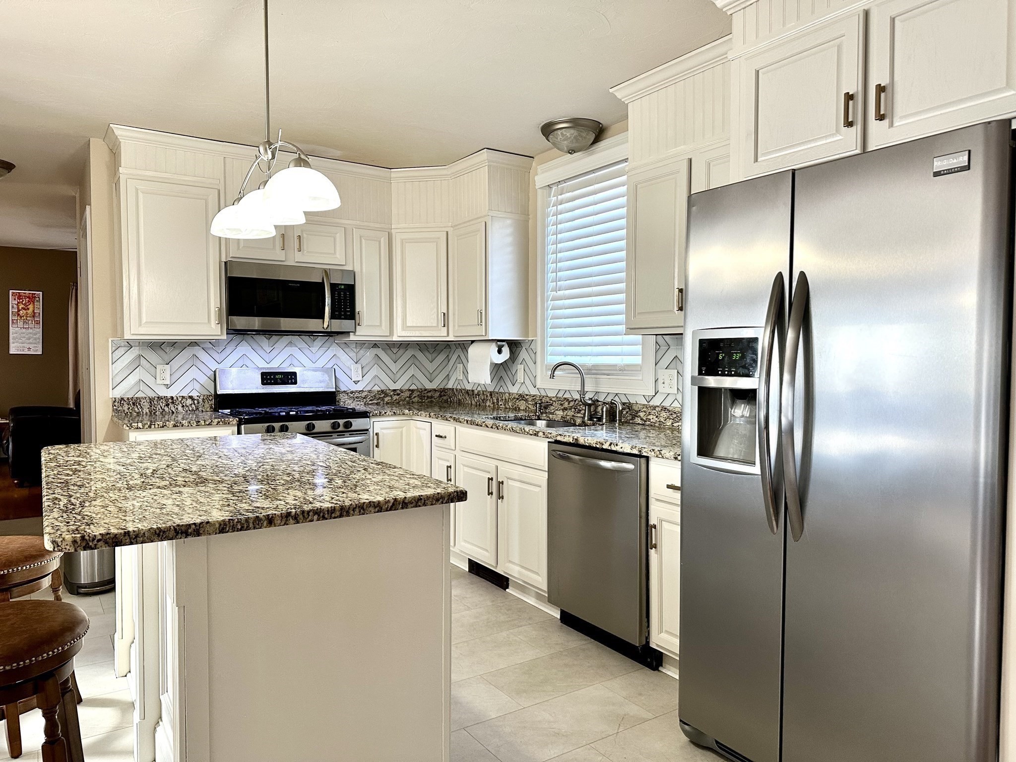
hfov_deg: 71.6
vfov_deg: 56.8
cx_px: 508
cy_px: 381
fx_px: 704
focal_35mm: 24
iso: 200
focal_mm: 6.86
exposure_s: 1/60
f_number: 1.78
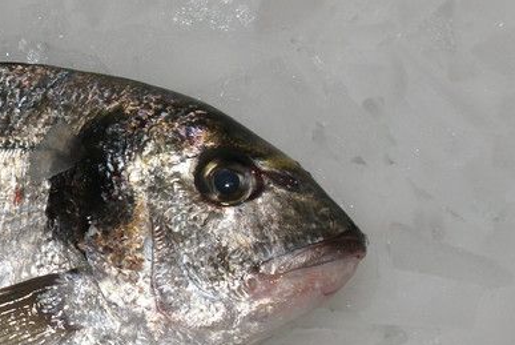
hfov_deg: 9.7
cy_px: 222
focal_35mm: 209
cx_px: -62
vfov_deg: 6.6
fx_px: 2987
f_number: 5.6
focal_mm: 45
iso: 400
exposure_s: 1/60
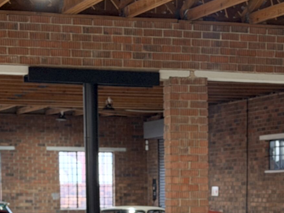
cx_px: 182
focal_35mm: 141
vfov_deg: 10.2
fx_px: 1157
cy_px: 301
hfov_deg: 14.0
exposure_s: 1/50
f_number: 1.78
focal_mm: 6.76
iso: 200
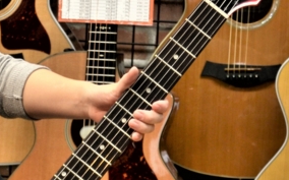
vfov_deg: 4.9
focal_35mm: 265
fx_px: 2086
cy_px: 172
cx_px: -26
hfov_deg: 7.9
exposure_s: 1/25
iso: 100
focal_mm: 48
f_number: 5.3
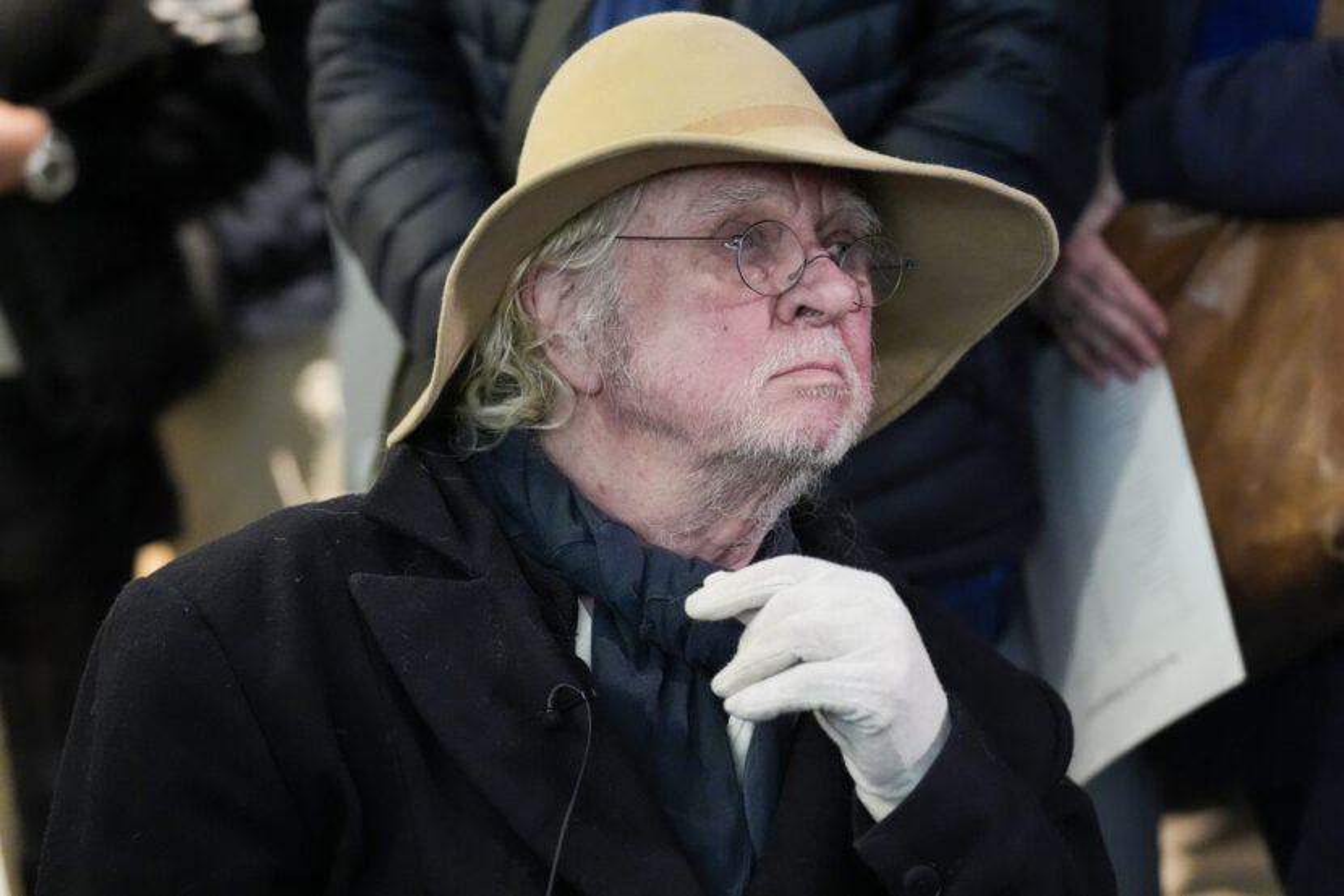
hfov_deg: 15.3
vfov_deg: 10.2
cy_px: 448
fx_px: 5001
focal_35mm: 134
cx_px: 672
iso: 6400
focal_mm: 134
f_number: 4
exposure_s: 1/60
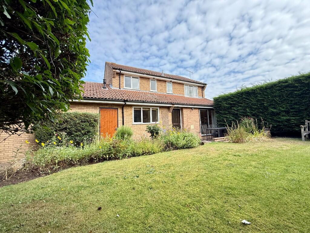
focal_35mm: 14
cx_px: 155
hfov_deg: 102.1
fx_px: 125
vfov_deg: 85.7
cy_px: 116
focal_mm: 2.22
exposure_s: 1/506
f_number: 2.2
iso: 64
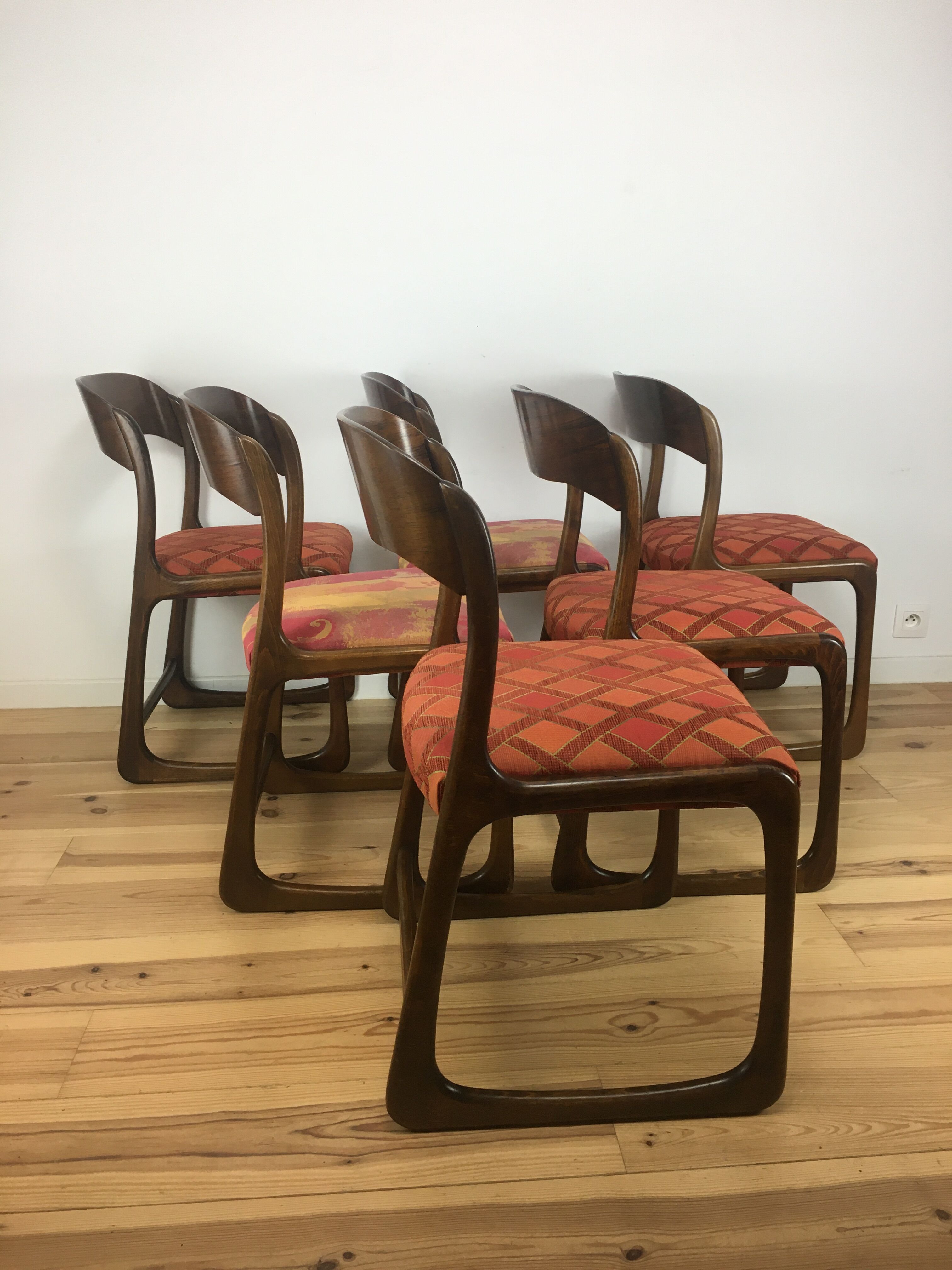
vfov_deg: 61.7
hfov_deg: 48.2
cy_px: 635
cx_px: 476
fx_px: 1063
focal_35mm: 29
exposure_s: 1/33
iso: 40
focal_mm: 4.15
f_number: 2.2
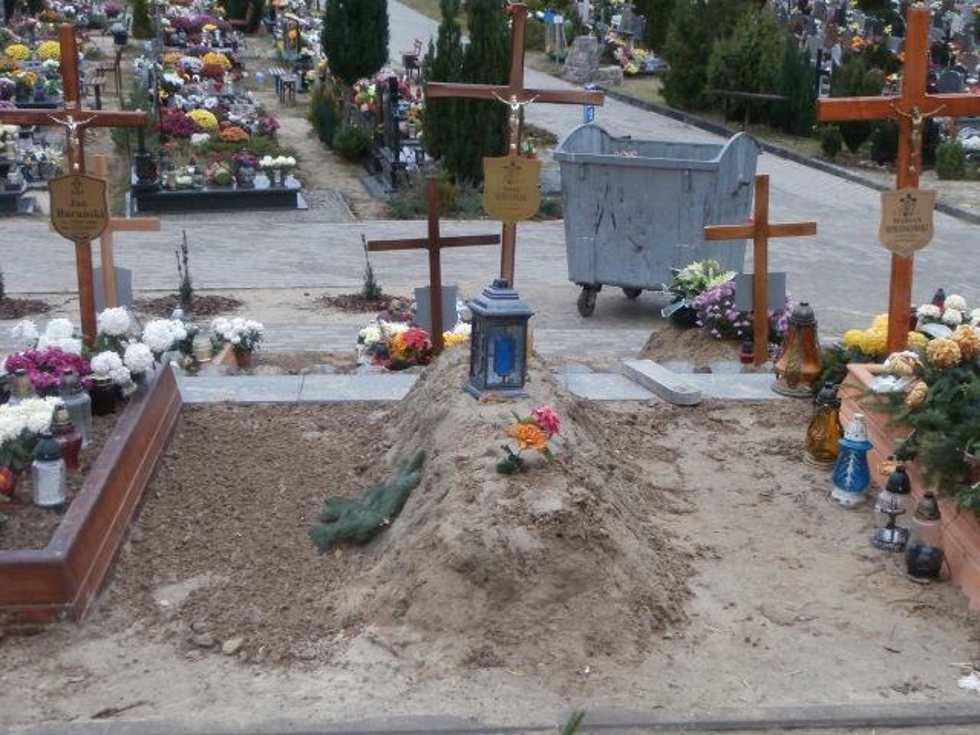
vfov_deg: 30.9
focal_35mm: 47
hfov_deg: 40.4
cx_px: 490
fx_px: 1331
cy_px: 368
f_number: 4.2
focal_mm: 8.29
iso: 125
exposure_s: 1/40
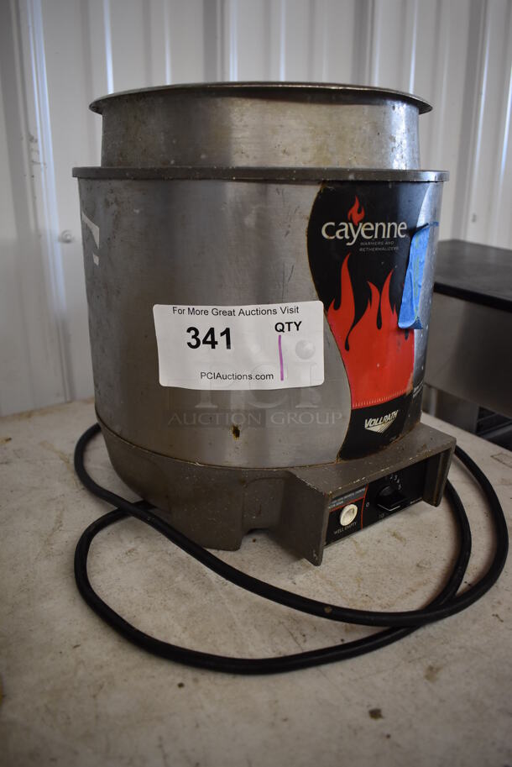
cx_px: 256
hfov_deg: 48.0
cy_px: 384
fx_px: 575
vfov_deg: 67.3
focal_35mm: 27
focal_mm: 18
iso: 800
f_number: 3.5
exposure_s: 1/125
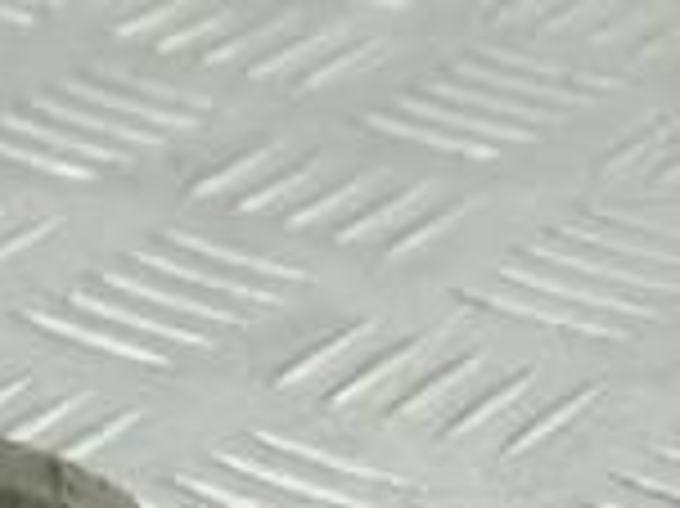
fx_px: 3337
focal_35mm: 170
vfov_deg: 8.2
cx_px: -365
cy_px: 1079
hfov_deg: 11.1
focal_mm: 4.6
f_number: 1.8
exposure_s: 1/50
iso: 125
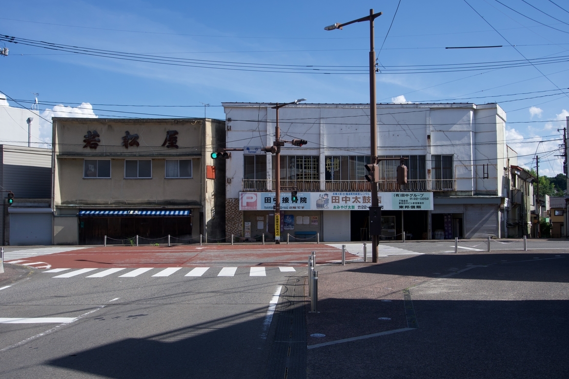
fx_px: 561
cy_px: 190
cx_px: 279
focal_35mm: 36
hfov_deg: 53.8
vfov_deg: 37.3
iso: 200
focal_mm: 23
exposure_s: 1/800
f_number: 7.1
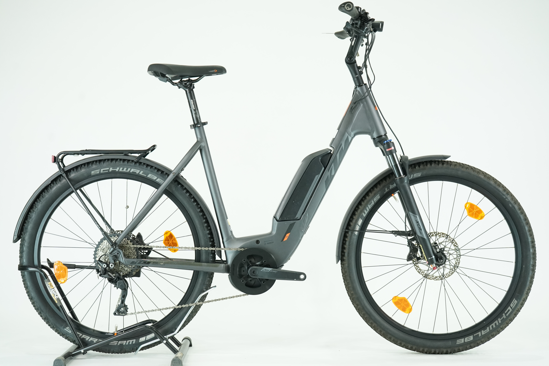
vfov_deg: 23.8
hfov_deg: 35.1
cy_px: 183
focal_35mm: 57
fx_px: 869
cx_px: 274
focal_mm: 57
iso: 2000
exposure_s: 1/200
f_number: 5
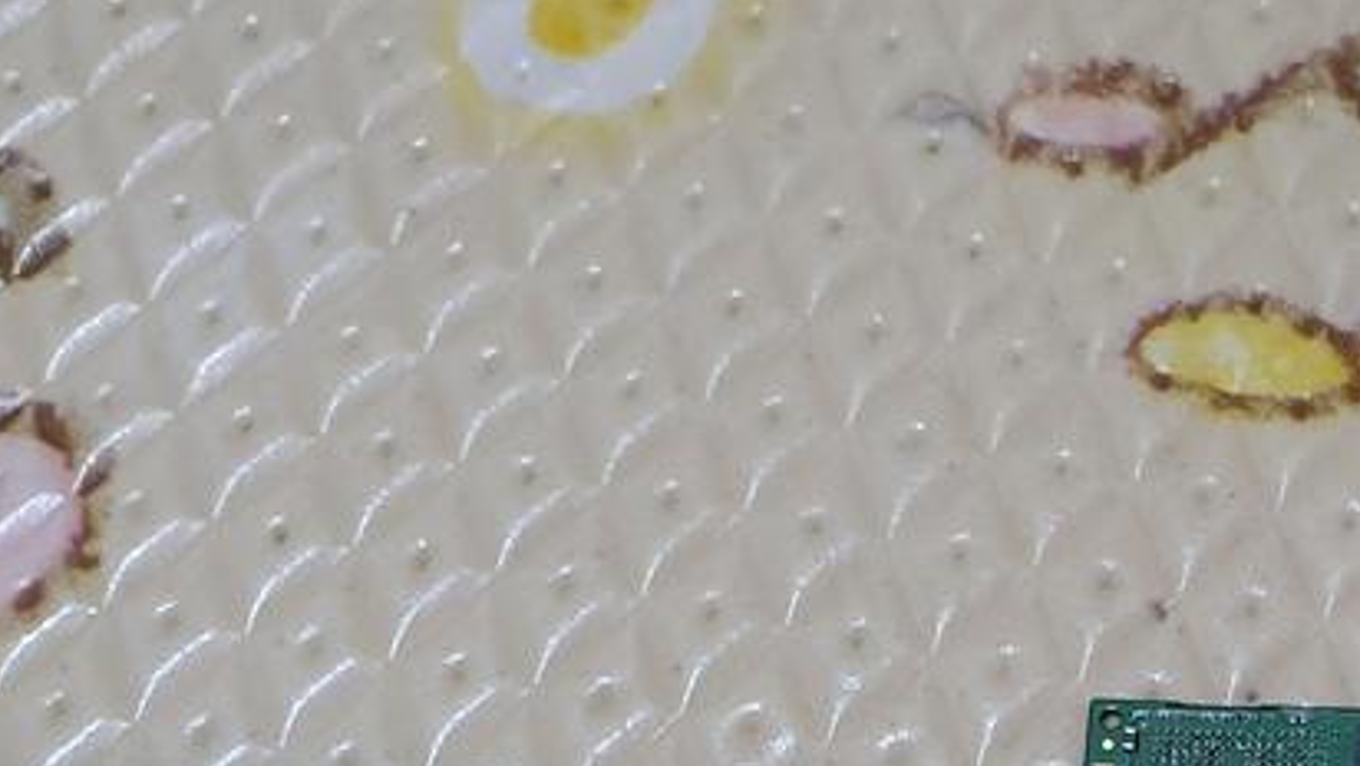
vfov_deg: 13.0
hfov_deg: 22.6
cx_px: 1551
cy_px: 1146
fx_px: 3174
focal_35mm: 88
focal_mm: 4.32
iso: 400
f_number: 2.4
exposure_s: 1/40
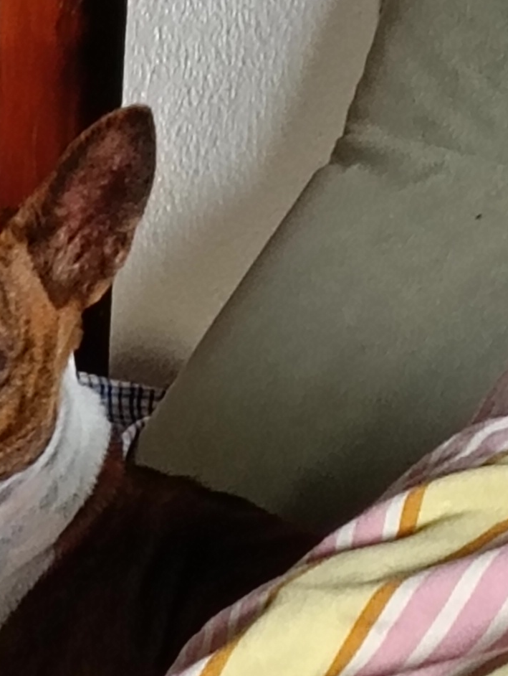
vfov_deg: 8.4
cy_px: 175
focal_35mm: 234
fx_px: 4568
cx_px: -190
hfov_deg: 6.3
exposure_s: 1/33.3
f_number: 1.8
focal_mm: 3.98
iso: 200
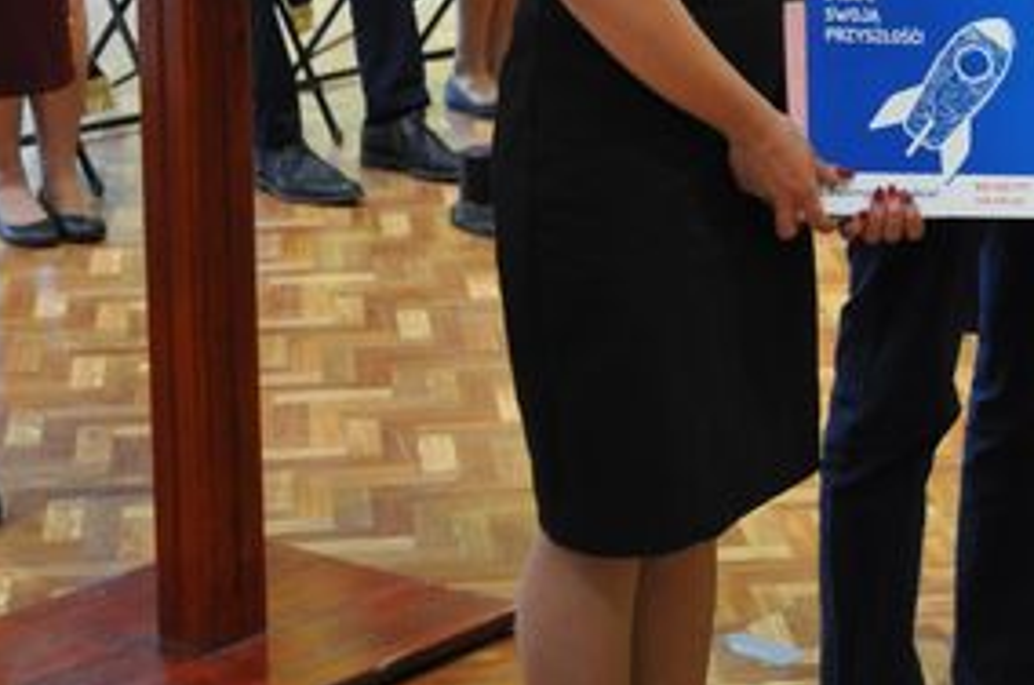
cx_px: 1096
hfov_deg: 18.0
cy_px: -31
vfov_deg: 12.2
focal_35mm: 110
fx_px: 3152
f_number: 4.2
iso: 800
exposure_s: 1/60
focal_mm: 26
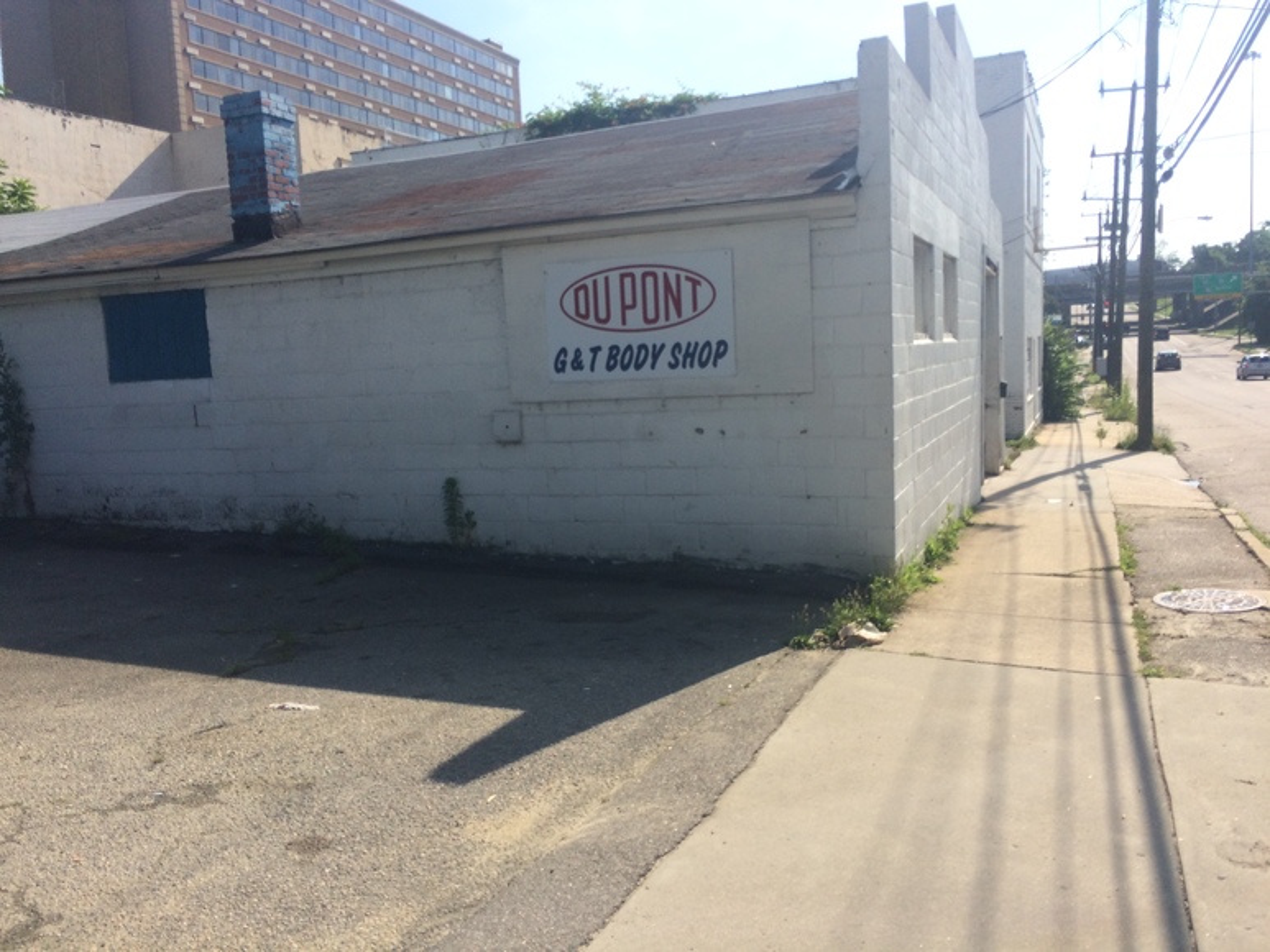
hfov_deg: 61.7
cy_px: 476
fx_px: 1064
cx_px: 635
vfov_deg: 48.2
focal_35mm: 29
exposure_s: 1/1953
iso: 32
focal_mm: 4.15
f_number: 2.2
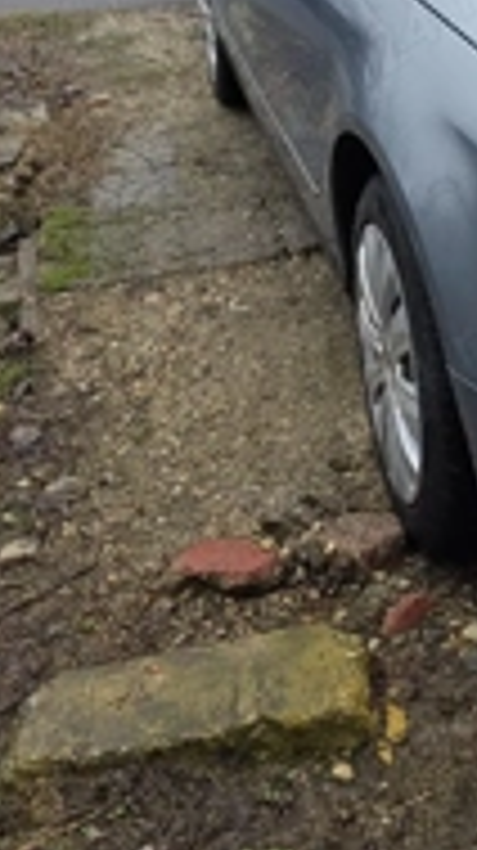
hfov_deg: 21.9
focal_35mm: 53
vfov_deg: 37.1
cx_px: 459
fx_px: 1194
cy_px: 117
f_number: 1.7
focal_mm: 6.3
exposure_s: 1/182
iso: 50
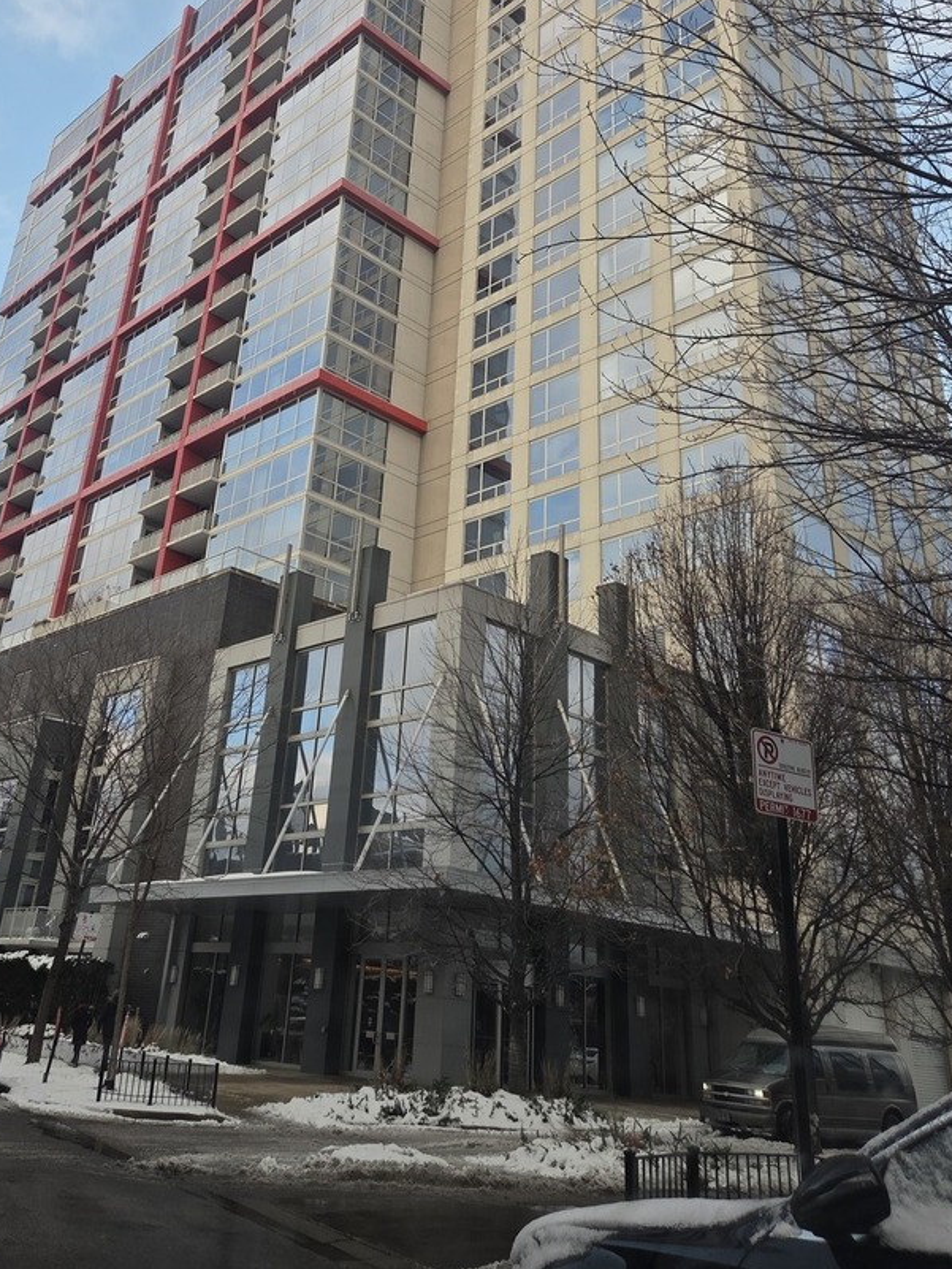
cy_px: 417
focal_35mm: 31
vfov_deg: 57.0
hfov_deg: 45.4
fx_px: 1136
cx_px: 415
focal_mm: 5.4
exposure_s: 1/724
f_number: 1.8
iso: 80
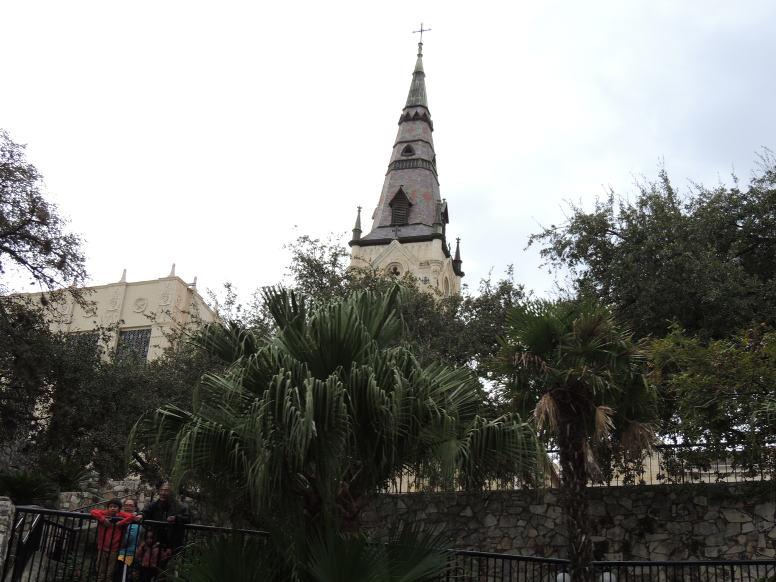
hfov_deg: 40.4
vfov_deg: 30.9
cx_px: 388
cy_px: 291
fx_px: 1054
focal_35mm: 47
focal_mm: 8.3
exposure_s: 1/125
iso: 100
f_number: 3.5
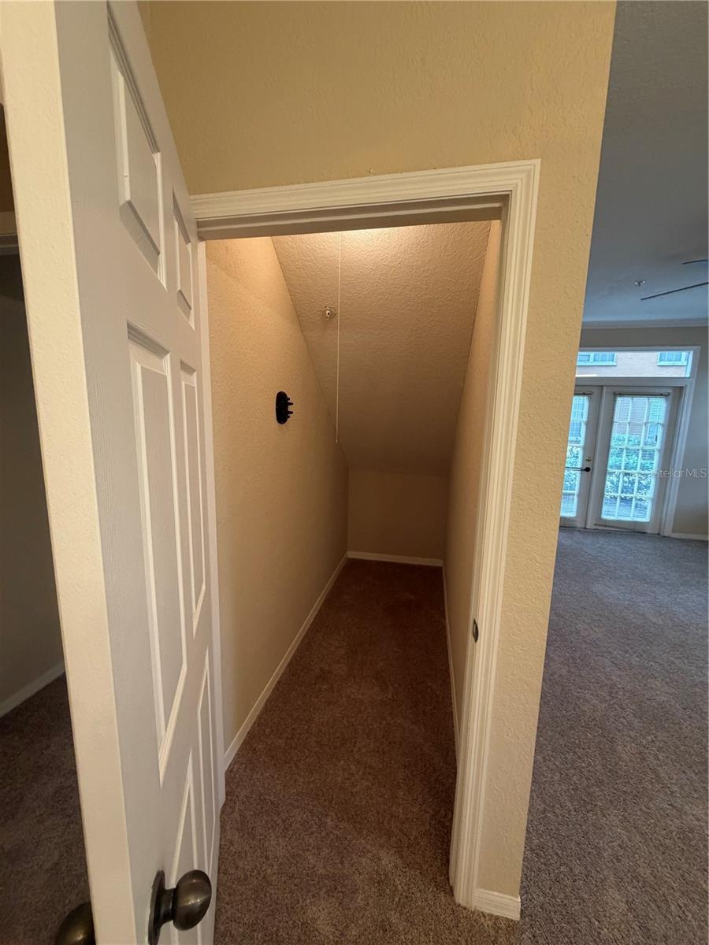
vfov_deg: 102.1
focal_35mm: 14
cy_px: 472
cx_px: 354
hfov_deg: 85.7
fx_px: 382
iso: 320
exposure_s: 1/120
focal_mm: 2.22
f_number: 2.2
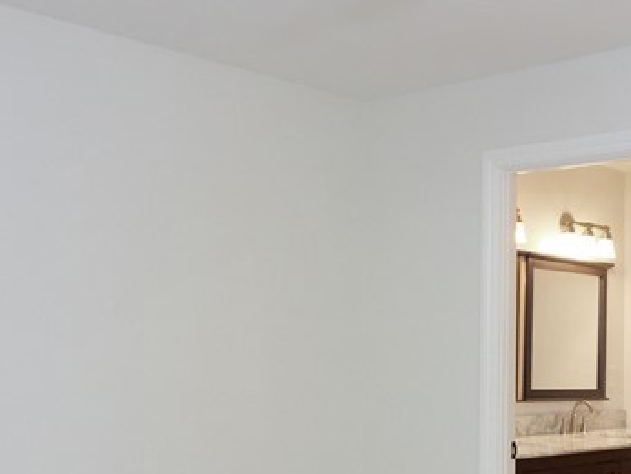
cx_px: 346
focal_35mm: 53
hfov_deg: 36.1
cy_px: 363
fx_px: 967
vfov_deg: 27.2
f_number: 9
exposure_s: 1/160
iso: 3200
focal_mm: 9
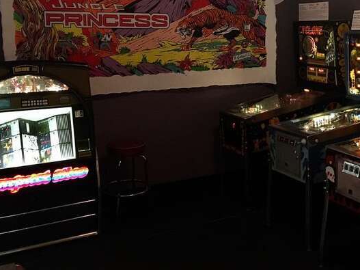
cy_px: 84
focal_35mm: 44
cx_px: 225
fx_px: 457
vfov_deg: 32.5
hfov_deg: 42.6
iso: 320
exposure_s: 1/15
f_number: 2.2
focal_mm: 4.15
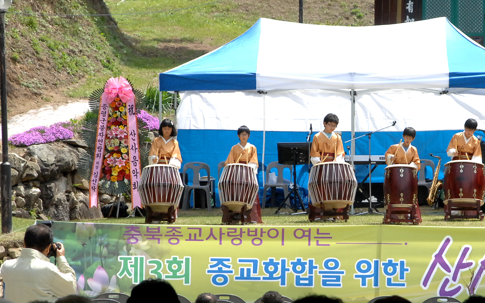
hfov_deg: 11.2
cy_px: 151
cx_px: 360
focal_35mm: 187
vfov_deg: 7.0
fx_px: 2471
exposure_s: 1/500
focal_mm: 82
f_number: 11
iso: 800
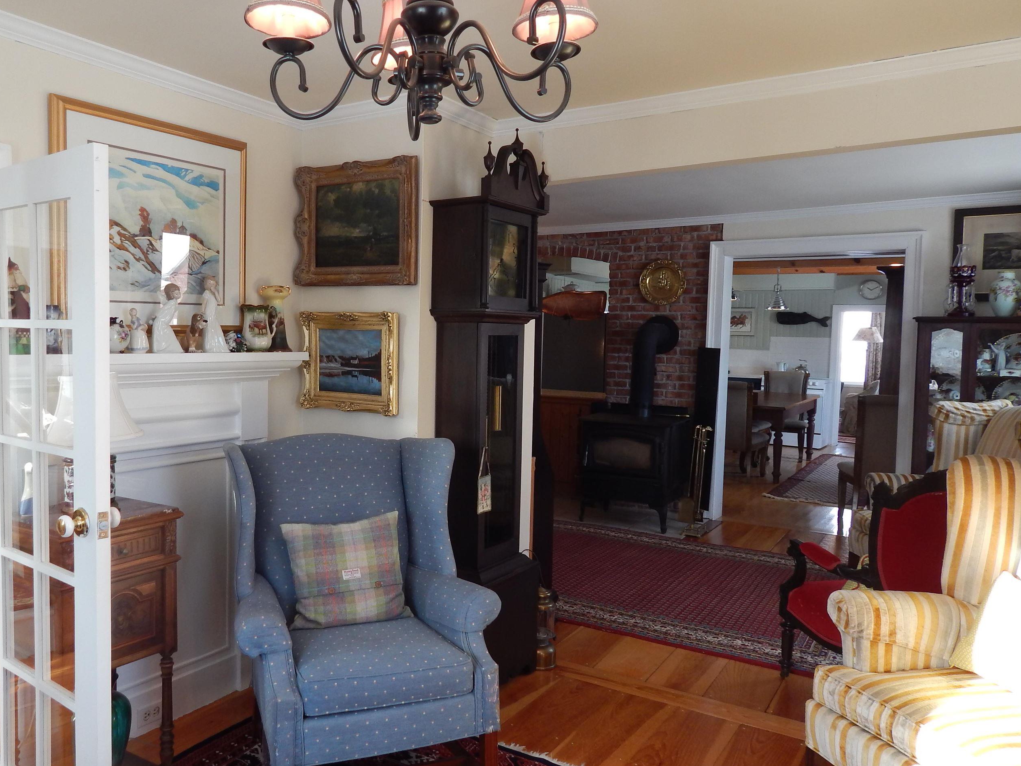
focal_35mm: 28
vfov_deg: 49.8
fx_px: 826
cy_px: 388
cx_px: 403
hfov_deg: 62.8
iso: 125
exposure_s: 1/50
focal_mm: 4
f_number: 3
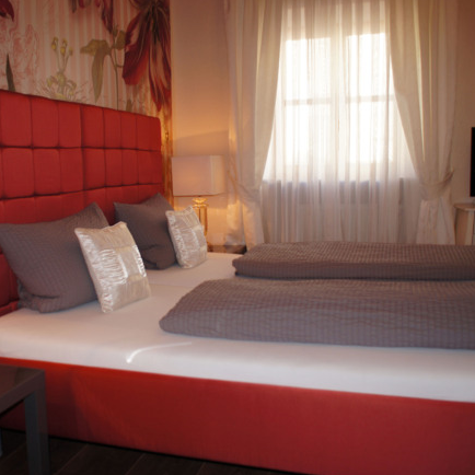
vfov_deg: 47.2
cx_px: 195
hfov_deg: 47.0
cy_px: 238
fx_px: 543
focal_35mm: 35
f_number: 2.8
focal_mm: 18
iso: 100
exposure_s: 1/50
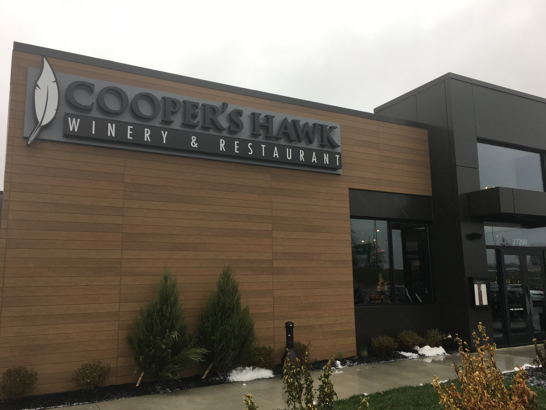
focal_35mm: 30
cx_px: 273
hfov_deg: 60.0
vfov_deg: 46.8
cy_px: 208
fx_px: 473
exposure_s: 1/121
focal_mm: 4.15
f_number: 2.2
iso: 25
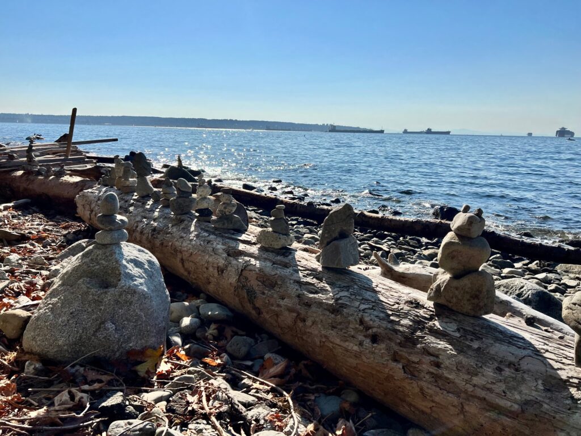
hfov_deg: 67.3
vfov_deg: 53.1
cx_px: 290
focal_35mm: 26
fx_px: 436
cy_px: 218
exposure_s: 1/12658
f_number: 1.5
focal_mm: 5.7
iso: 50
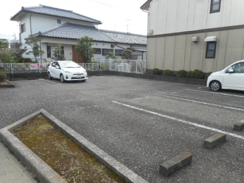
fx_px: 176
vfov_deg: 54.9
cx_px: 122
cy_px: 92
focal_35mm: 25
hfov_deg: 69.4
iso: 80
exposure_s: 1/320
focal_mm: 4.5
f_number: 3.7
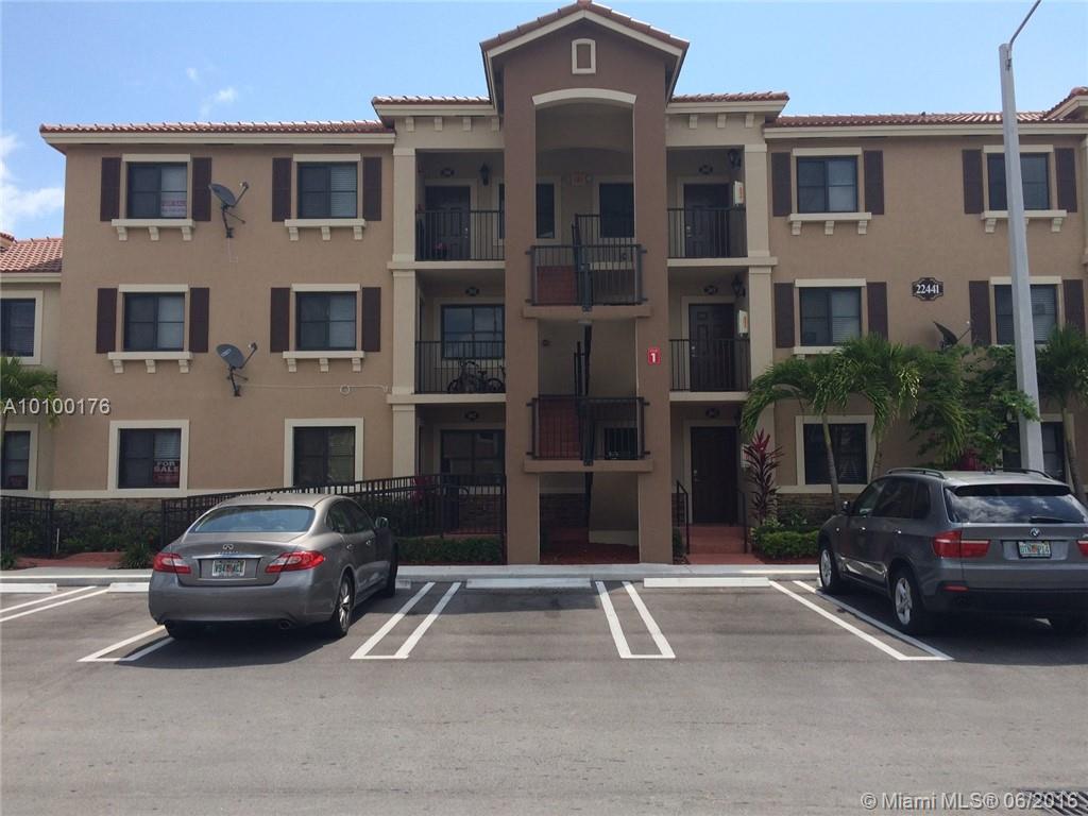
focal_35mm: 29
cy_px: 408
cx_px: 544
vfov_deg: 48.2
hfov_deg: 61.7
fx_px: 911
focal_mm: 4.15
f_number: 2.2
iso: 32
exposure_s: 1/2053
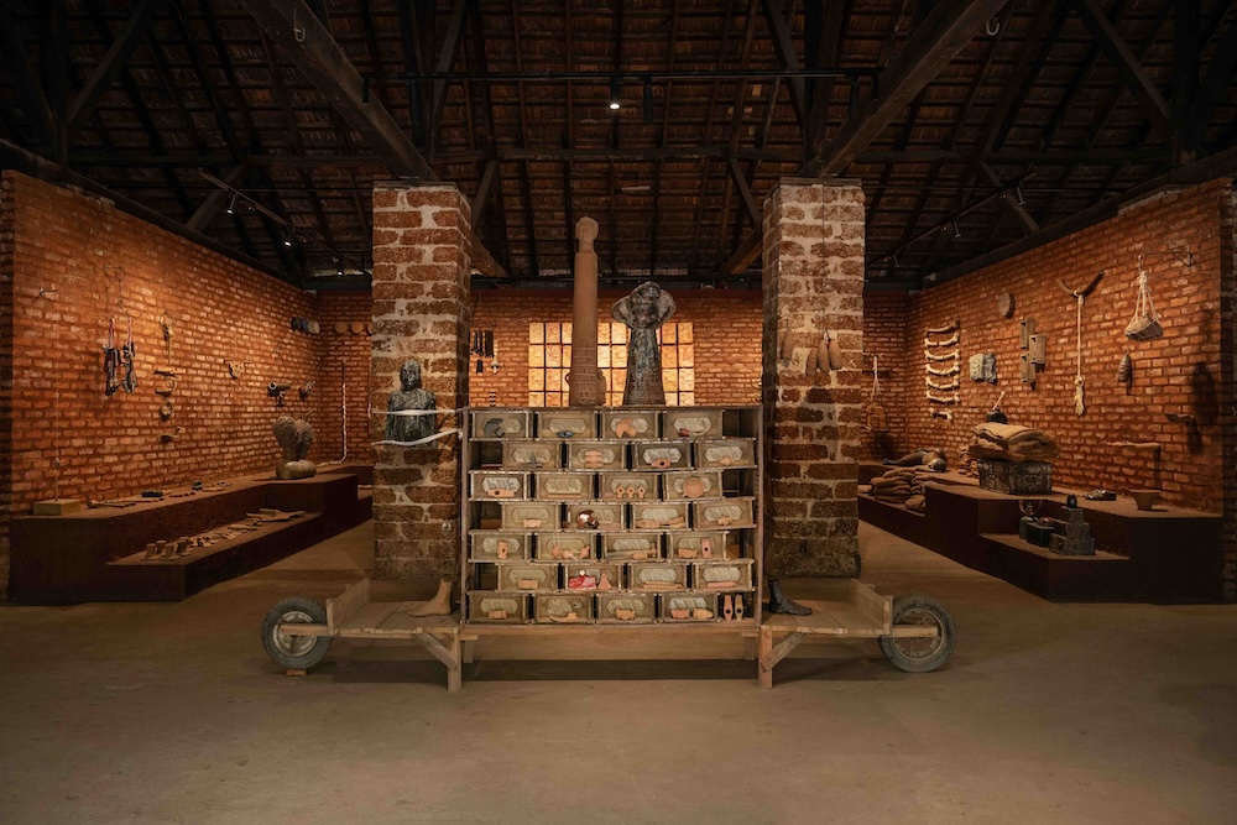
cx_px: 618
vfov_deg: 50.4
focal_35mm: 26
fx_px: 876
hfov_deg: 70.4
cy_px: 412
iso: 1600
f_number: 5
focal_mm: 25.5
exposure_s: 1/100
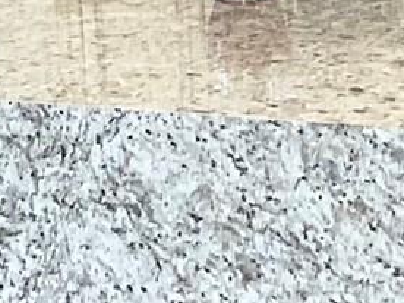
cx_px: 384
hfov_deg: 9.2
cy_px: -82
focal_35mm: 215
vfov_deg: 6.9
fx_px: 2509
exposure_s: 1/120
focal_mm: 3
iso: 64
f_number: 1.8
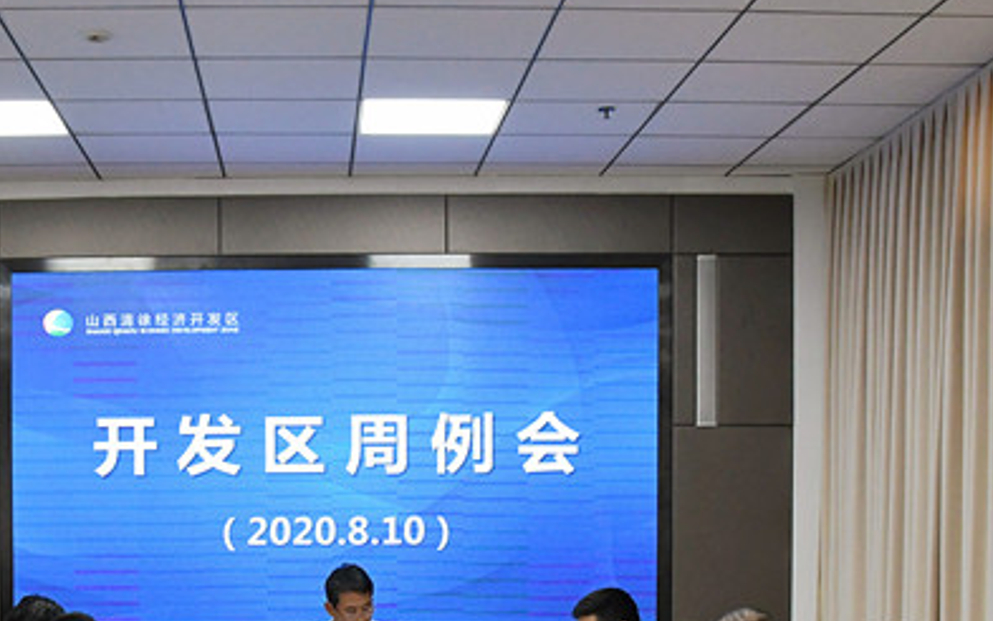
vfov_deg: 22.3
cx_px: 356
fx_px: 1516
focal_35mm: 56
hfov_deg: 36.0
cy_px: 617
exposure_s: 1/125
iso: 2000
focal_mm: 18
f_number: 5.6
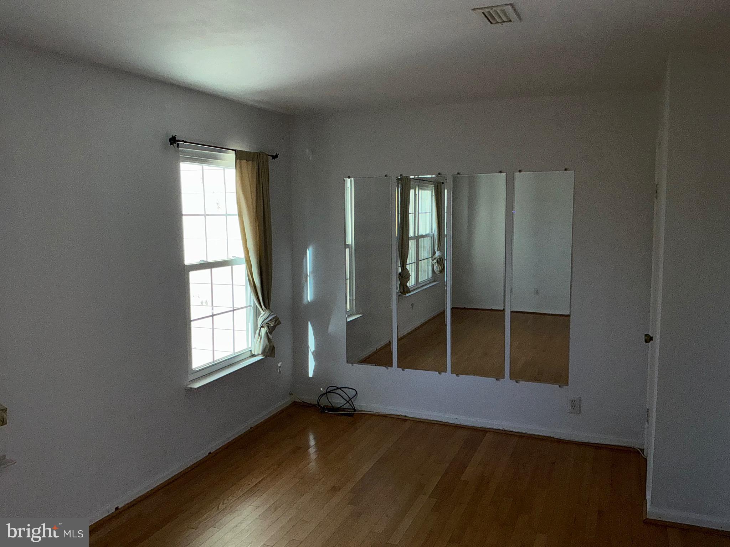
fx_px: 590
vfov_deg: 49.7
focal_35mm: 28
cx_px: 365
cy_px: 274
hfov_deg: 63.4
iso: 16
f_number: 1.8
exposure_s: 1/586
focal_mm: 3
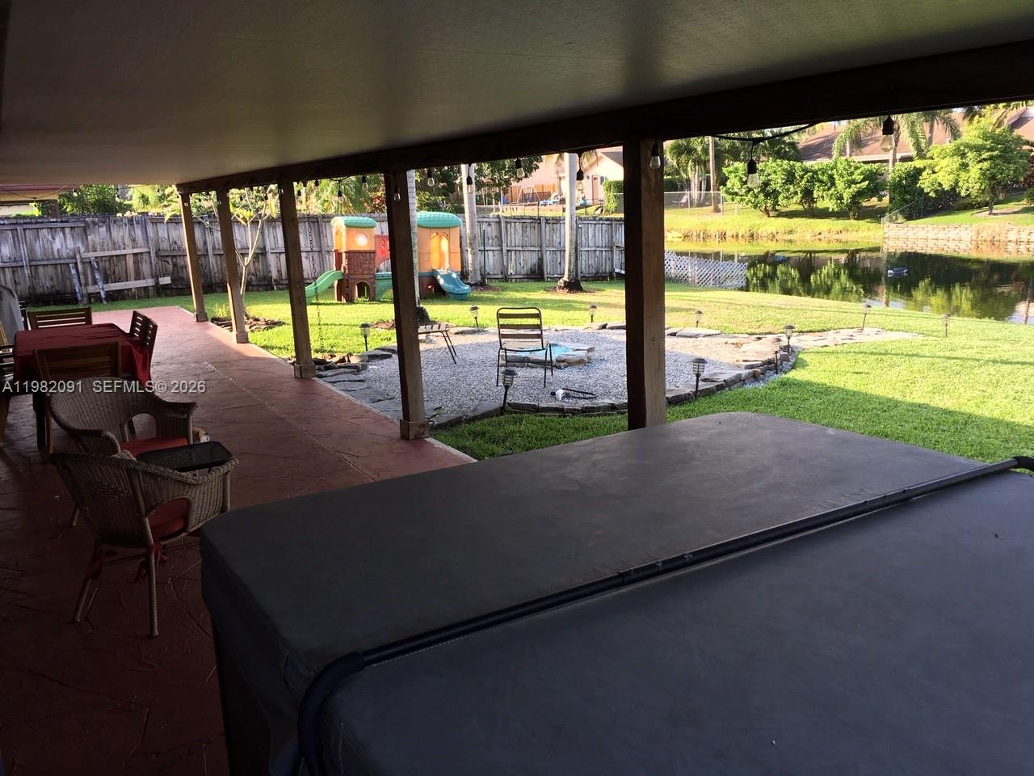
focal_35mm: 29
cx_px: 517
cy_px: 388
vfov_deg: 48.2
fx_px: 866
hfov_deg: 61.7
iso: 25
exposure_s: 1/164
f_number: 2.2
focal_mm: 4.15
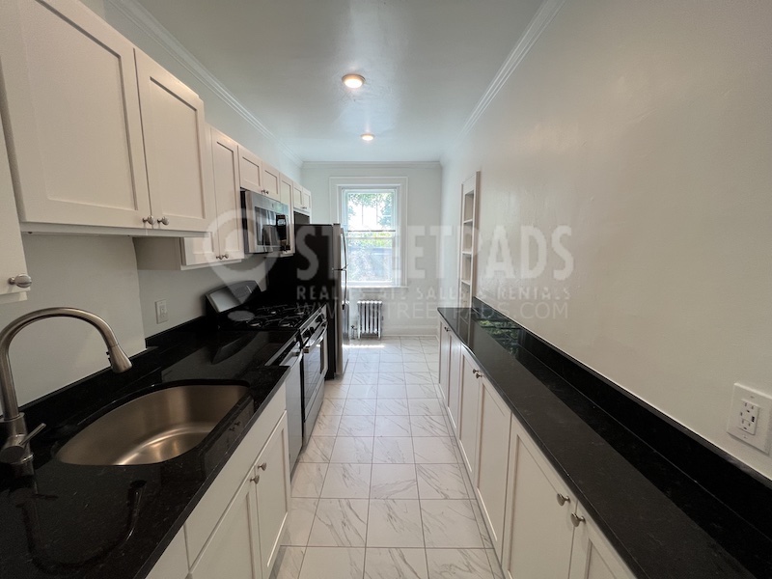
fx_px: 290
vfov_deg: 89.9
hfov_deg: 106.2
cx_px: 386
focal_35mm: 13
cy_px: 290
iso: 100
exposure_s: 1/120
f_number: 1.8
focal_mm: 1.57
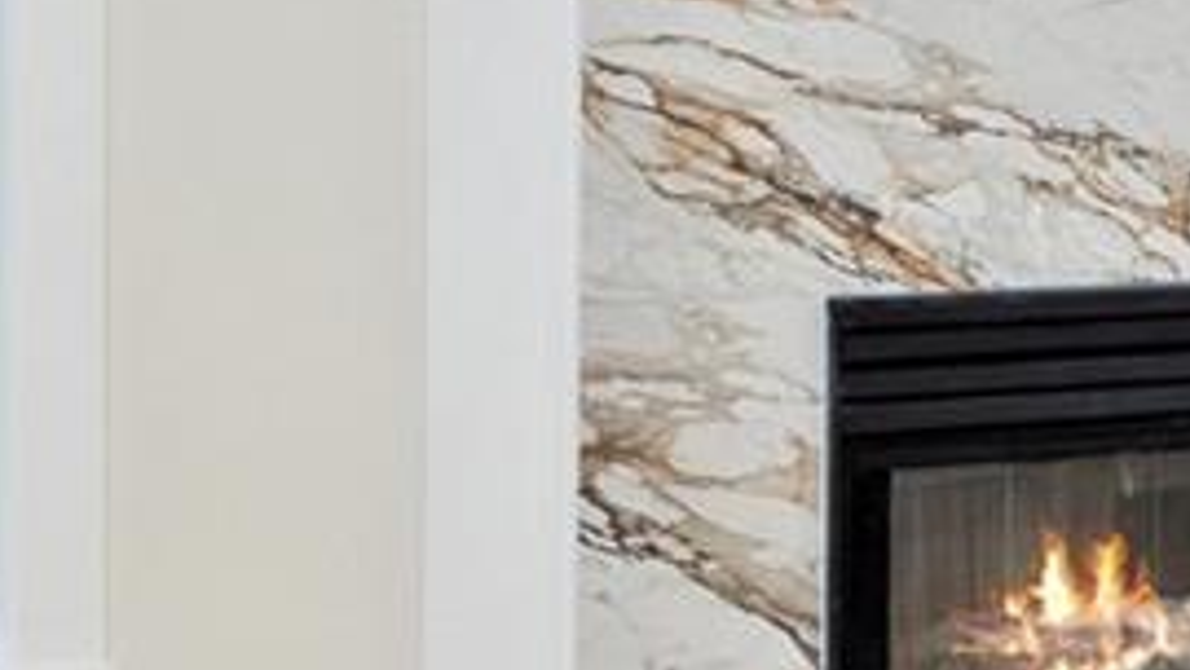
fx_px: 4008
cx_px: 2085
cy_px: -126
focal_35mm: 127
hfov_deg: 14.9
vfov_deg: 9.4
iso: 250
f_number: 5.6
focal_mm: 16
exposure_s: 1/10
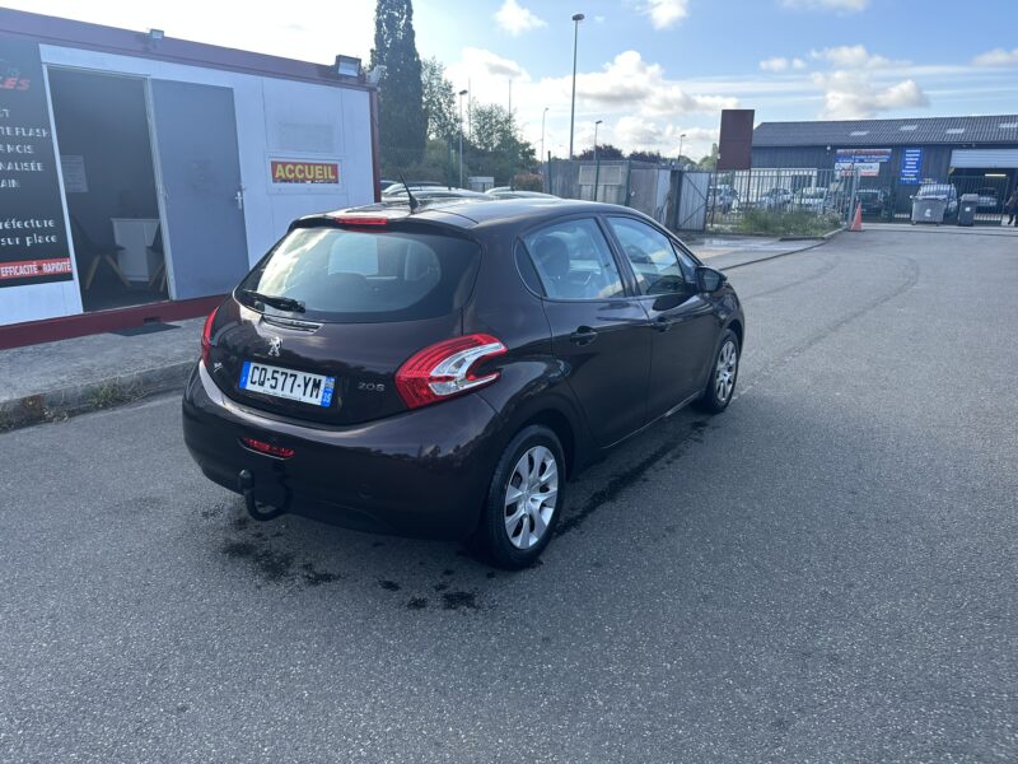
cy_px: 382
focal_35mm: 24
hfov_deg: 71.6
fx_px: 706
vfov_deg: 56.8
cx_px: 509
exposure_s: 1/910
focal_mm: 6.86
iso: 80
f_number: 1.78
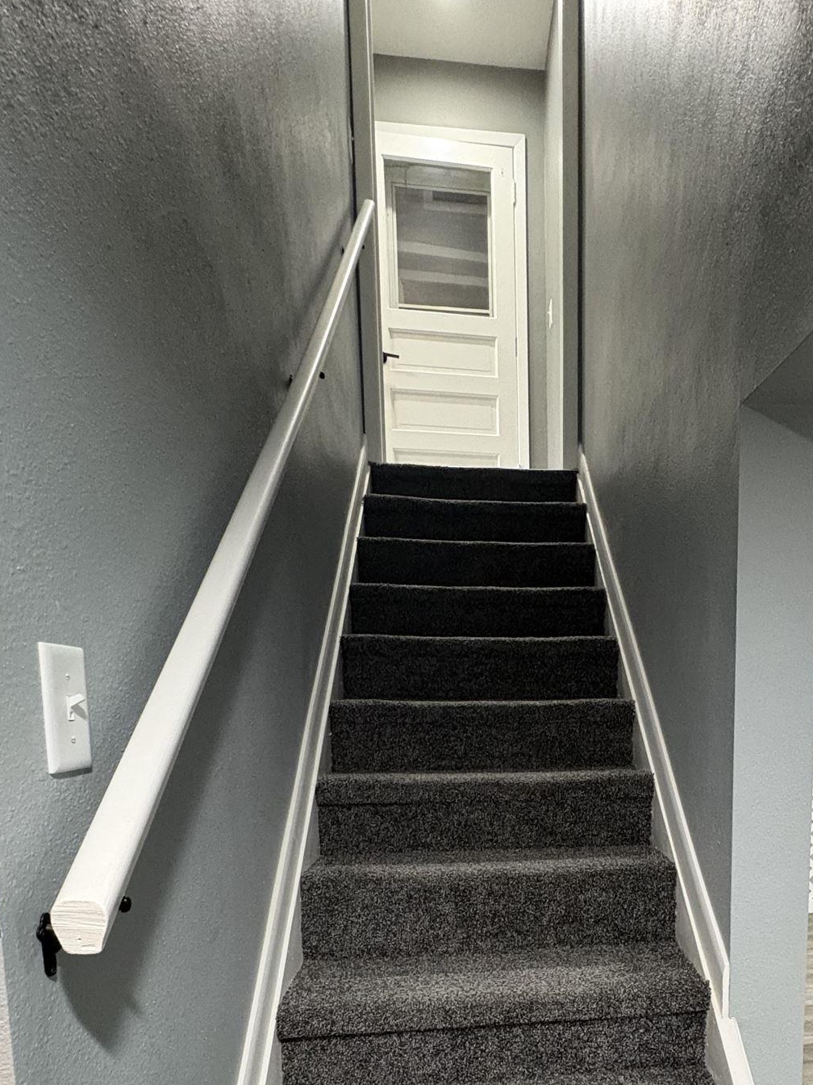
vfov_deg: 67.6
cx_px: 561
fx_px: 752
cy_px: 798
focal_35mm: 24
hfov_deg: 55.3
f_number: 2.2
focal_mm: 2.22
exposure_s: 1/40
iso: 640
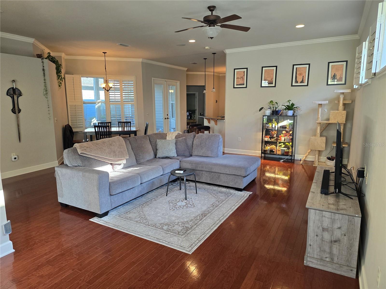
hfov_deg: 73.9
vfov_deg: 58.9
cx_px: 193
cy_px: 144
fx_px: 256
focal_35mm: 23
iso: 160
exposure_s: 1/120
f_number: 1.7
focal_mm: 6.3
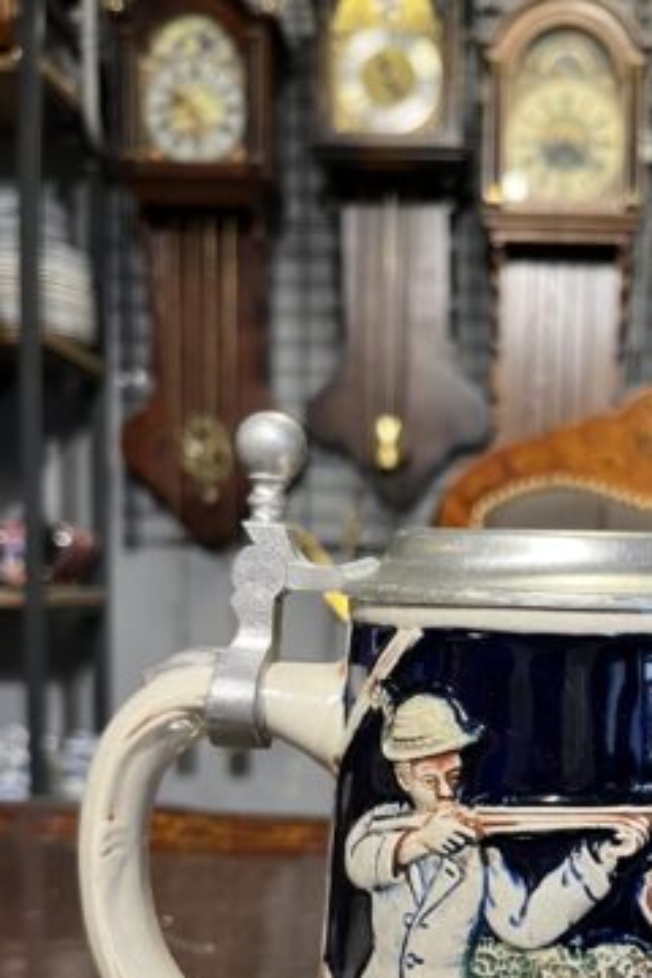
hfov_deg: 30.4
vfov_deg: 44.0
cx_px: 530
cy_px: 732
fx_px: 1168
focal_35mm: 43
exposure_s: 1/50
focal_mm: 5.1
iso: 125
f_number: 1.6
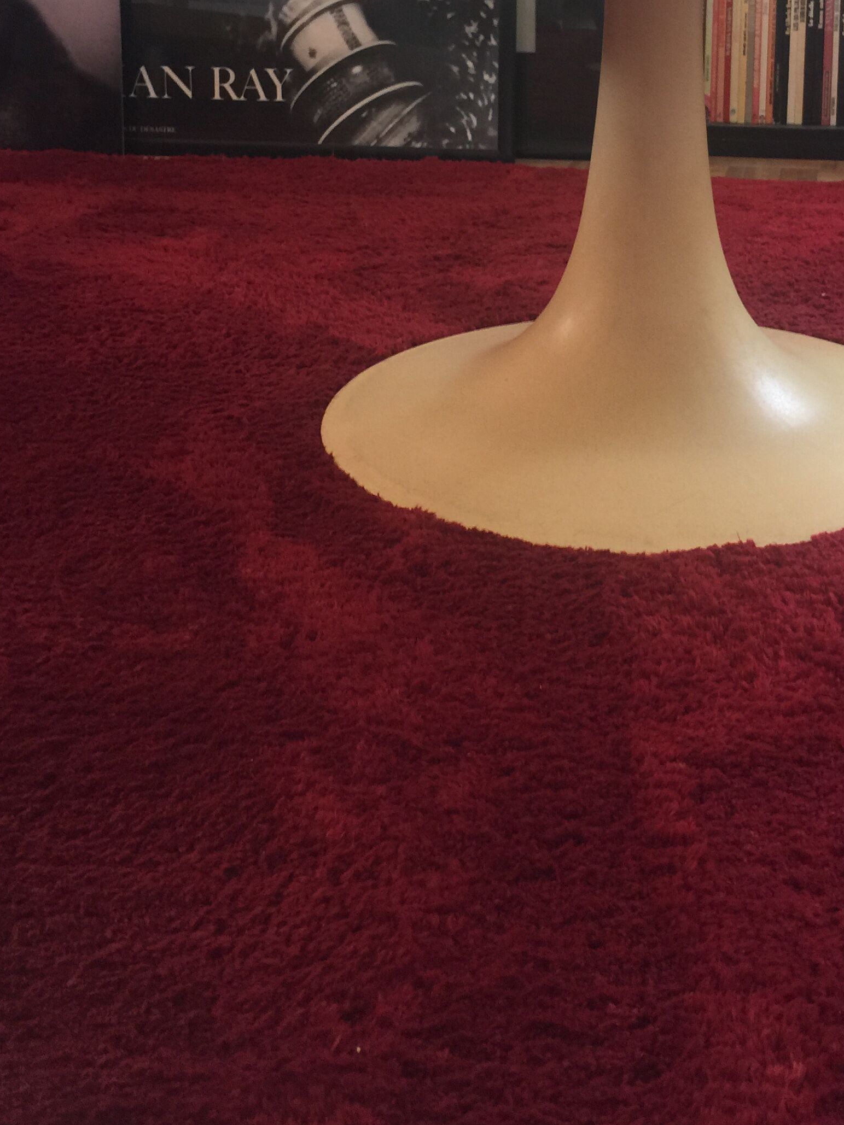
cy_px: 236
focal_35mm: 46
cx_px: 578
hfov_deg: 31.2
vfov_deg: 39.7
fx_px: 1496
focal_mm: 4.15
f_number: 2.2
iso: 50
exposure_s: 1/17
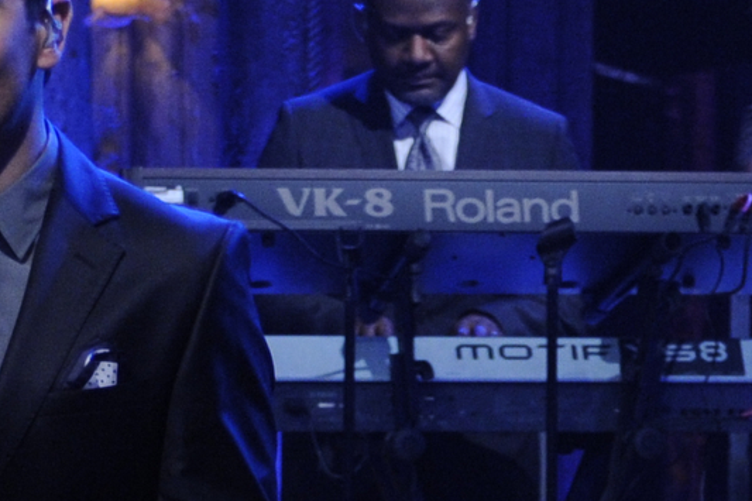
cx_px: 439
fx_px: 4698
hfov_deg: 9.1
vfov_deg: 6.0
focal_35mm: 225
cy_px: 765
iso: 1600
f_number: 2.8
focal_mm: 40
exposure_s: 1/100
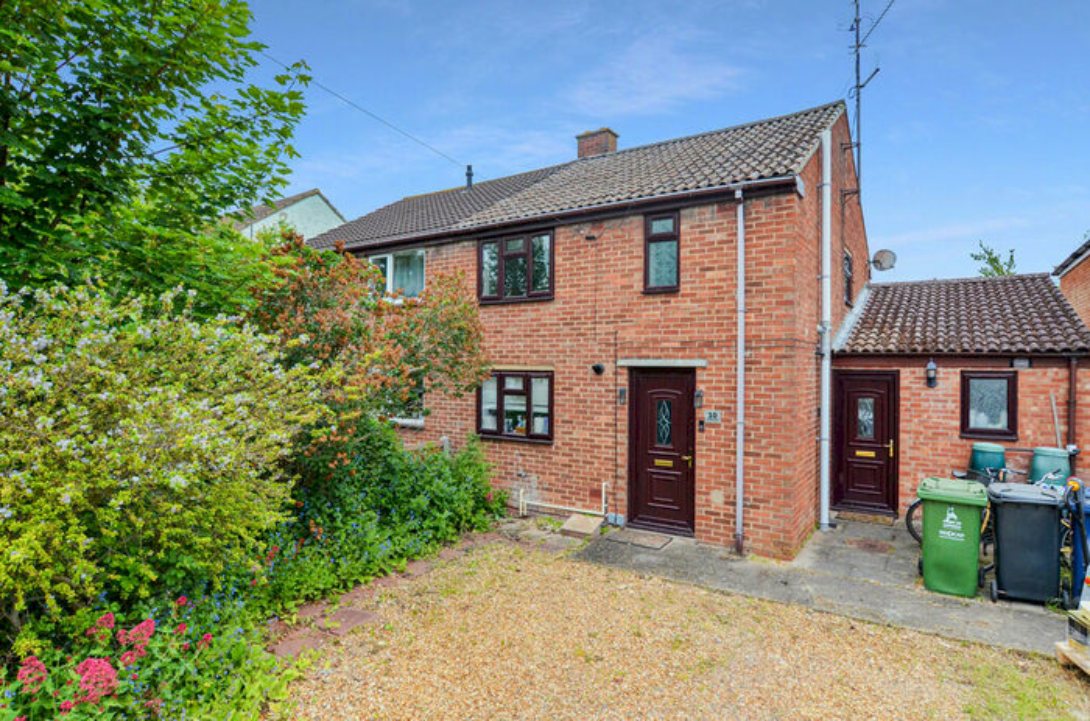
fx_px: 589
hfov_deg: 85.6
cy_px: 360
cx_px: 545
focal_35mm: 20
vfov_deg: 62.9
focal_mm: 13
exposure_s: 1/320
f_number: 9
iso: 800
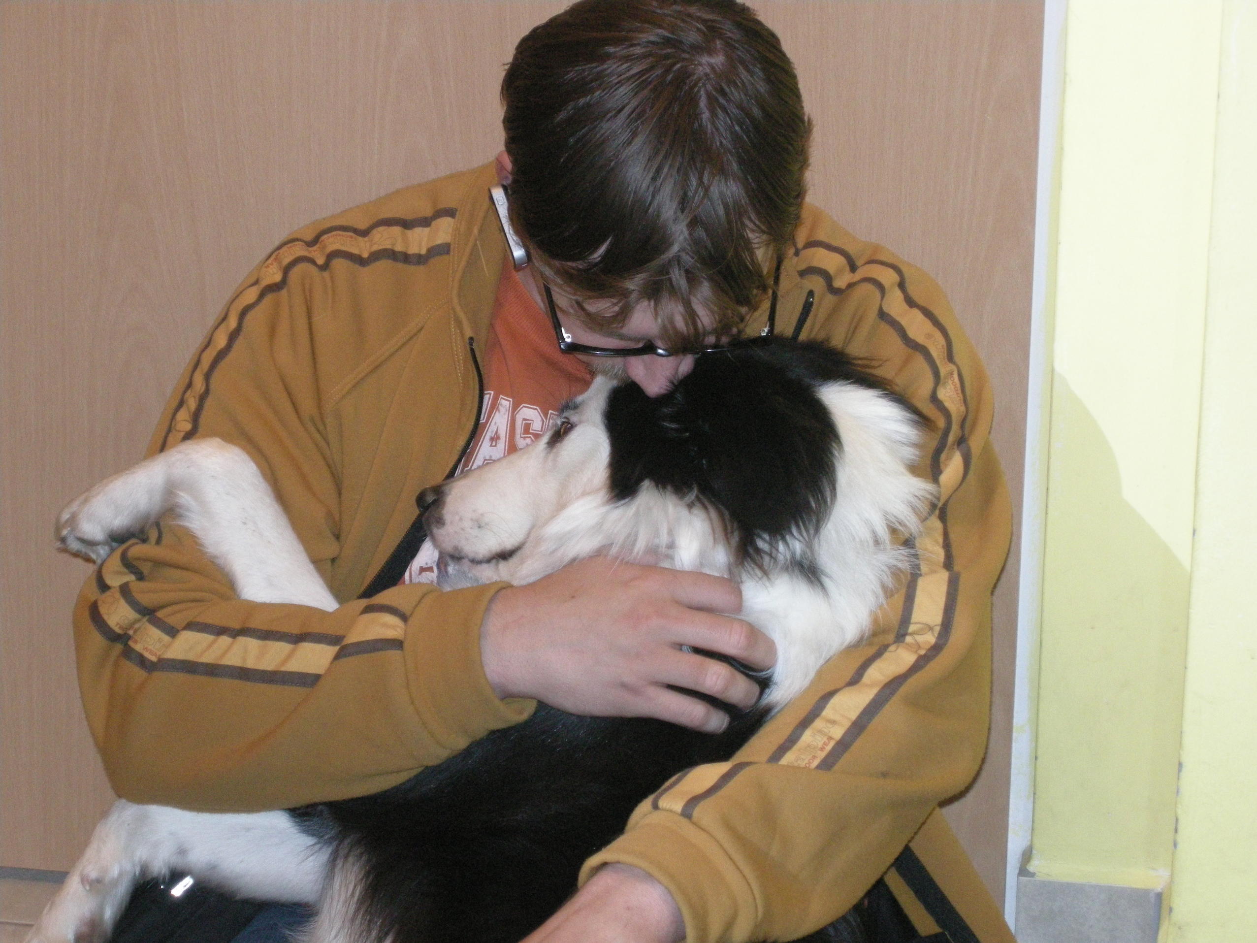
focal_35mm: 126
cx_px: 628
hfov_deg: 15.6
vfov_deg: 11.8
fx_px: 4576
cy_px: 472
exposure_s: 1/8
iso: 400
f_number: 5.3
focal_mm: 26.3
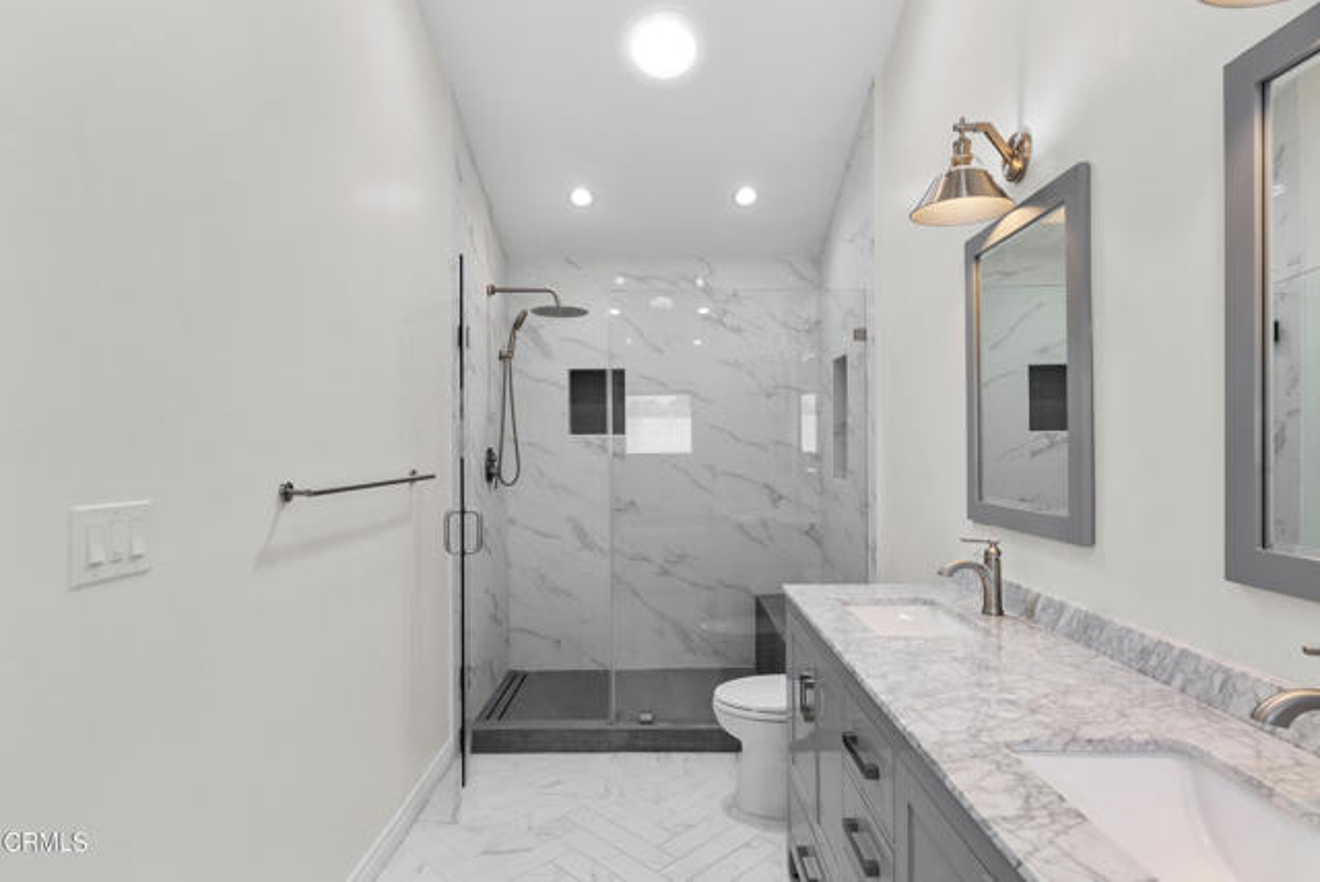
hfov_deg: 83.9
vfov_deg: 62.0
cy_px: 441
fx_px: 734
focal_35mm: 20
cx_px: 660
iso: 250
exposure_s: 1/4
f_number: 8
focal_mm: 20
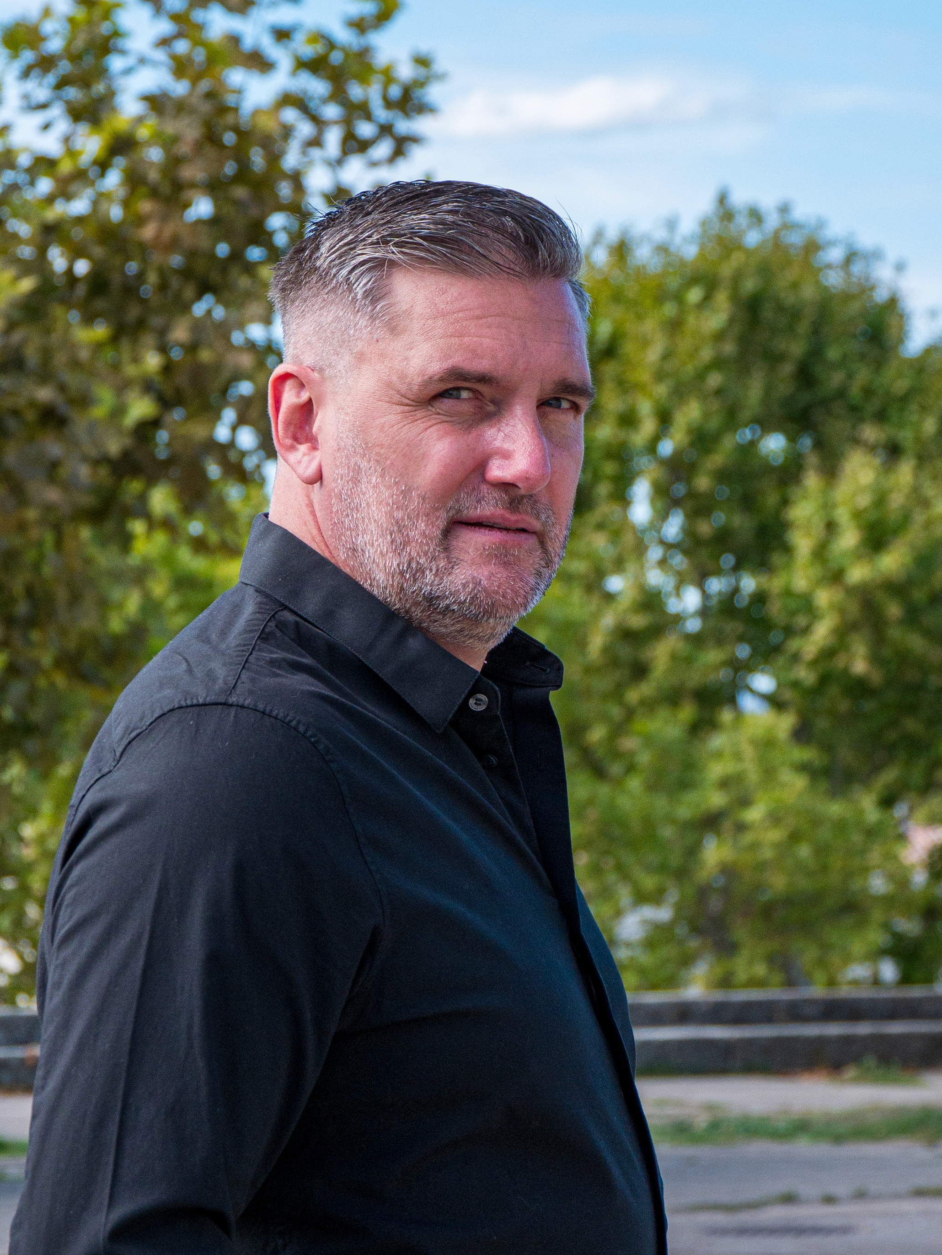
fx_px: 5583
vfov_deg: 12.8
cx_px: 378
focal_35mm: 154
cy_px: 630
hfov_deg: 9.6
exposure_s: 1/500
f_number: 5
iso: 200
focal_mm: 46
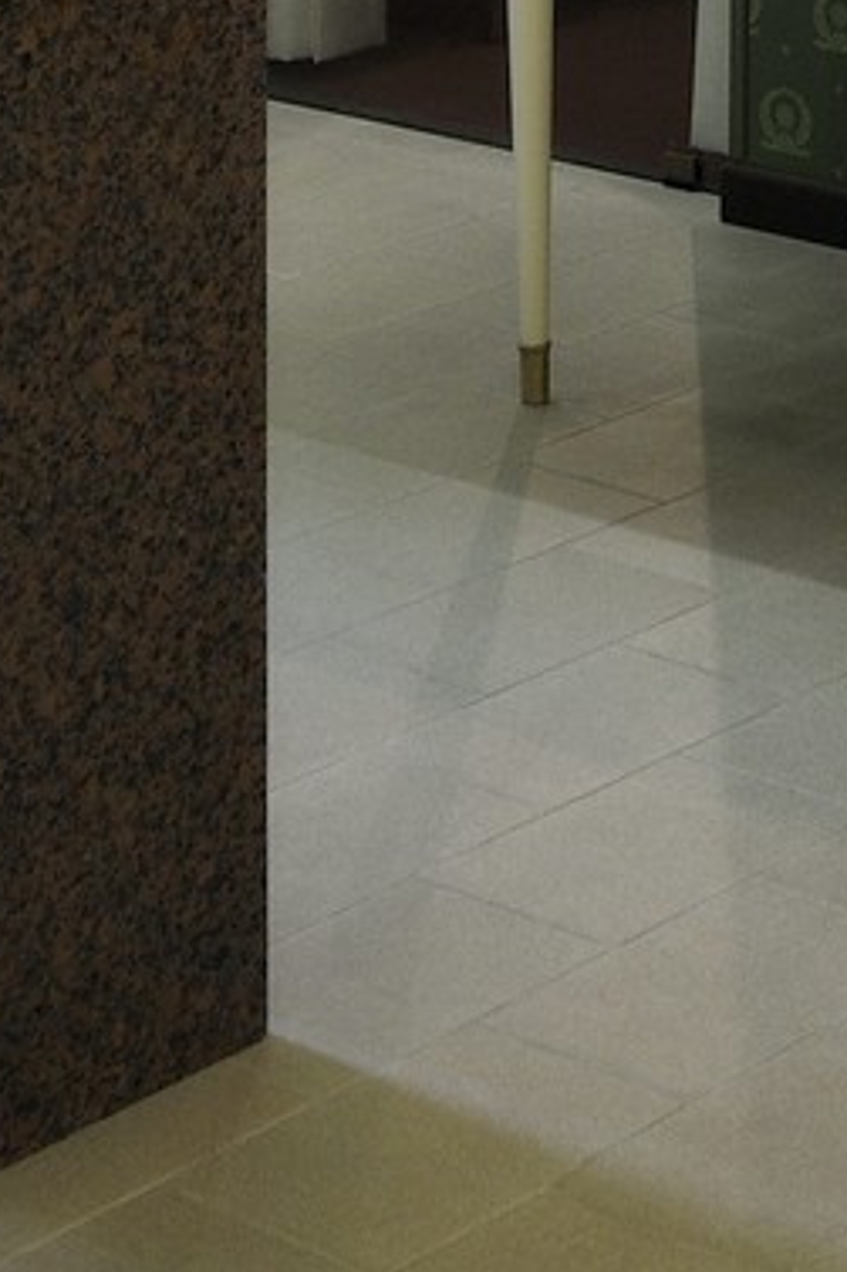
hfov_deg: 11.0
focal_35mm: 123
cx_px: 830
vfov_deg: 14.3
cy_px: -1151
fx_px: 4345
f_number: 5.6
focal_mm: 29
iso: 800
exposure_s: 1/15
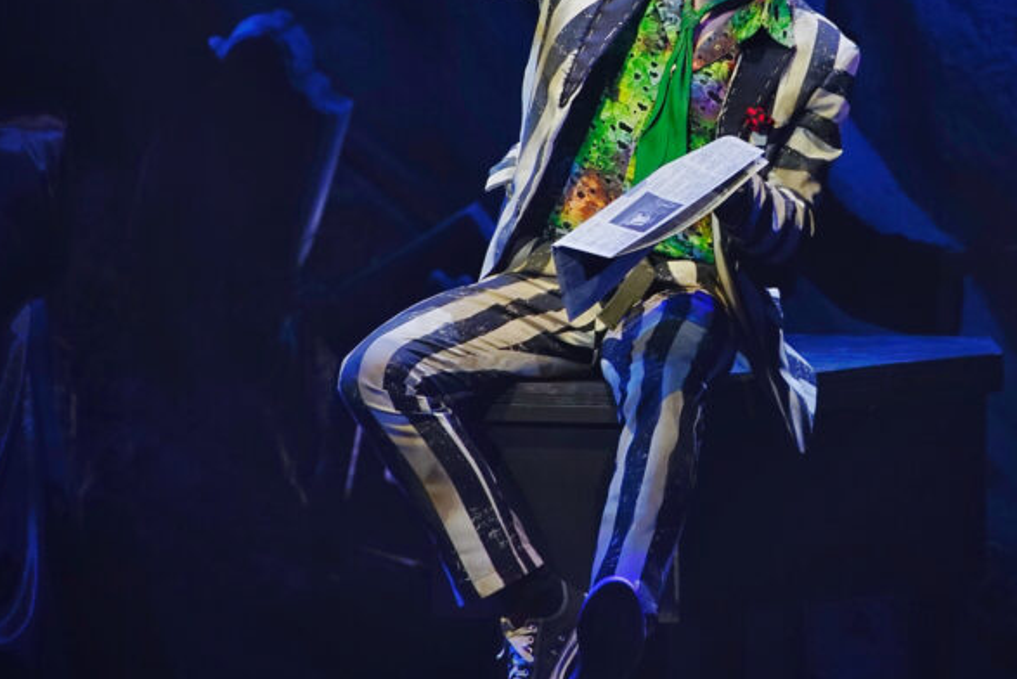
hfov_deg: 3.4
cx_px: 631
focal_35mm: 613
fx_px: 17325
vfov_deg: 2.2
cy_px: 211
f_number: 5.6
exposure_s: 1/160
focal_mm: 300
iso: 1600
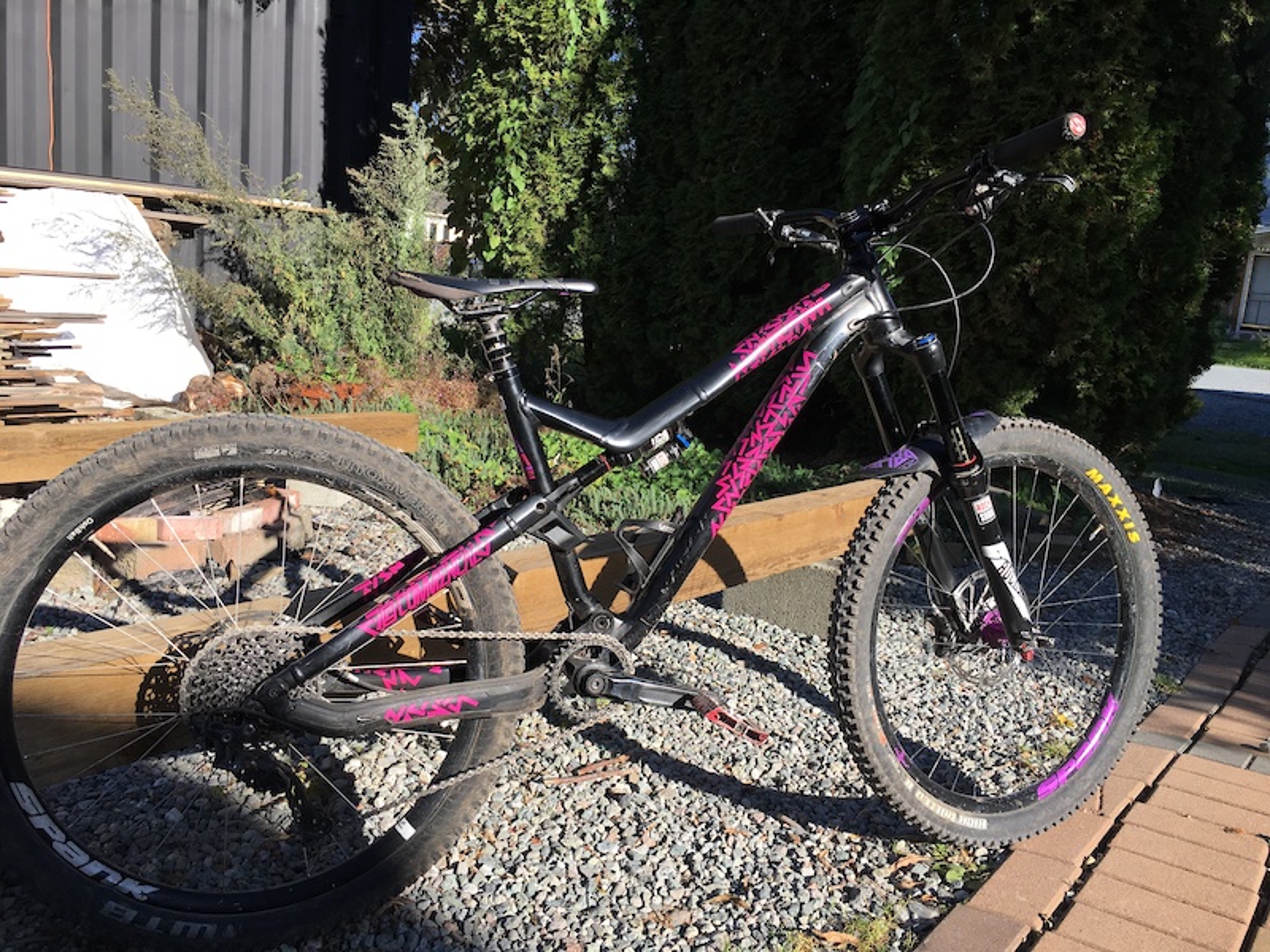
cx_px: 635
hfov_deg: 61.7
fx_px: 1064
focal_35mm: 29
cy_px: 476
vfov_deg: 48.2
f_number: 2.2
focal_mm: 4.15
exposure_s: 1/746
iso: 25
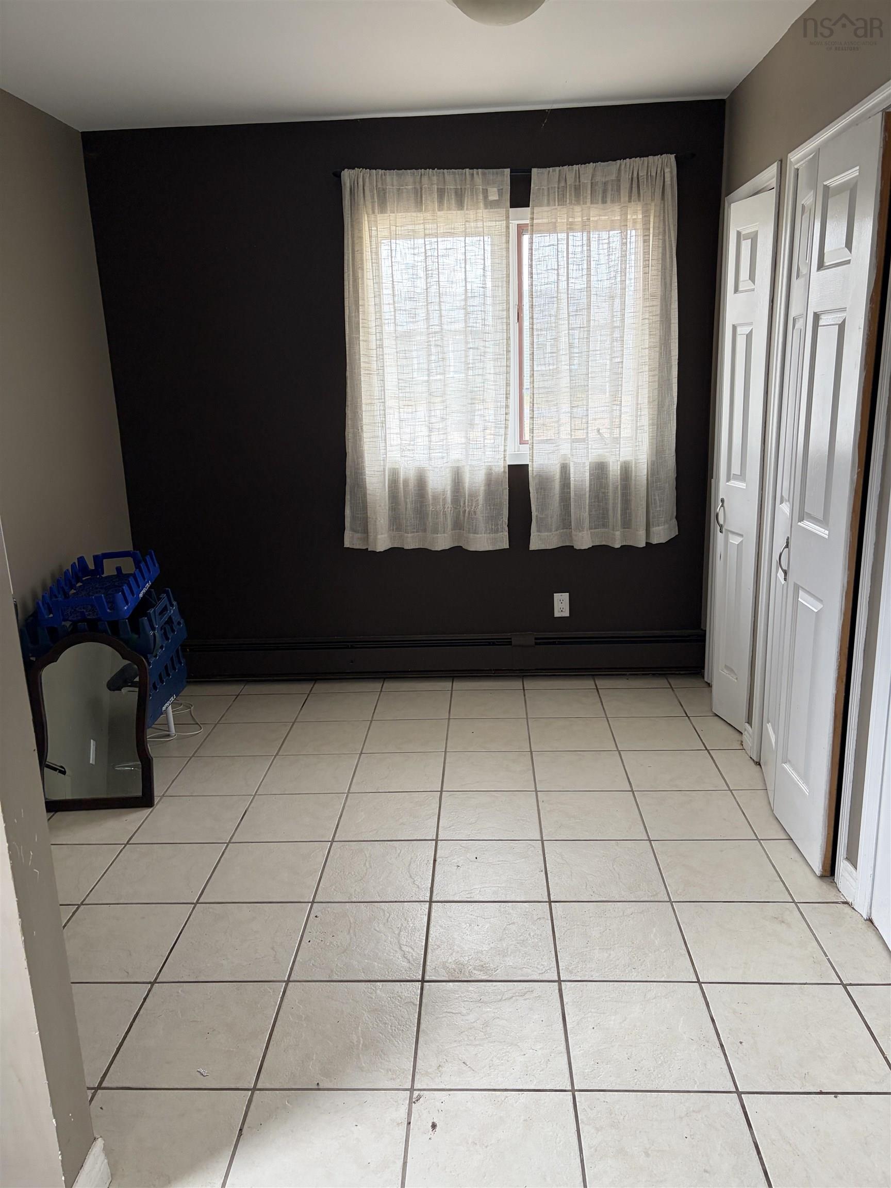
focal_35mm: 26
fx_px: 892
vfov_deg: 67.3
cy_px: 594
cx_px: 446
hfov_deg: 53.1
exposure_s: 1/69
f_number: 1.6
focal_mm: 5.96
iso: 125
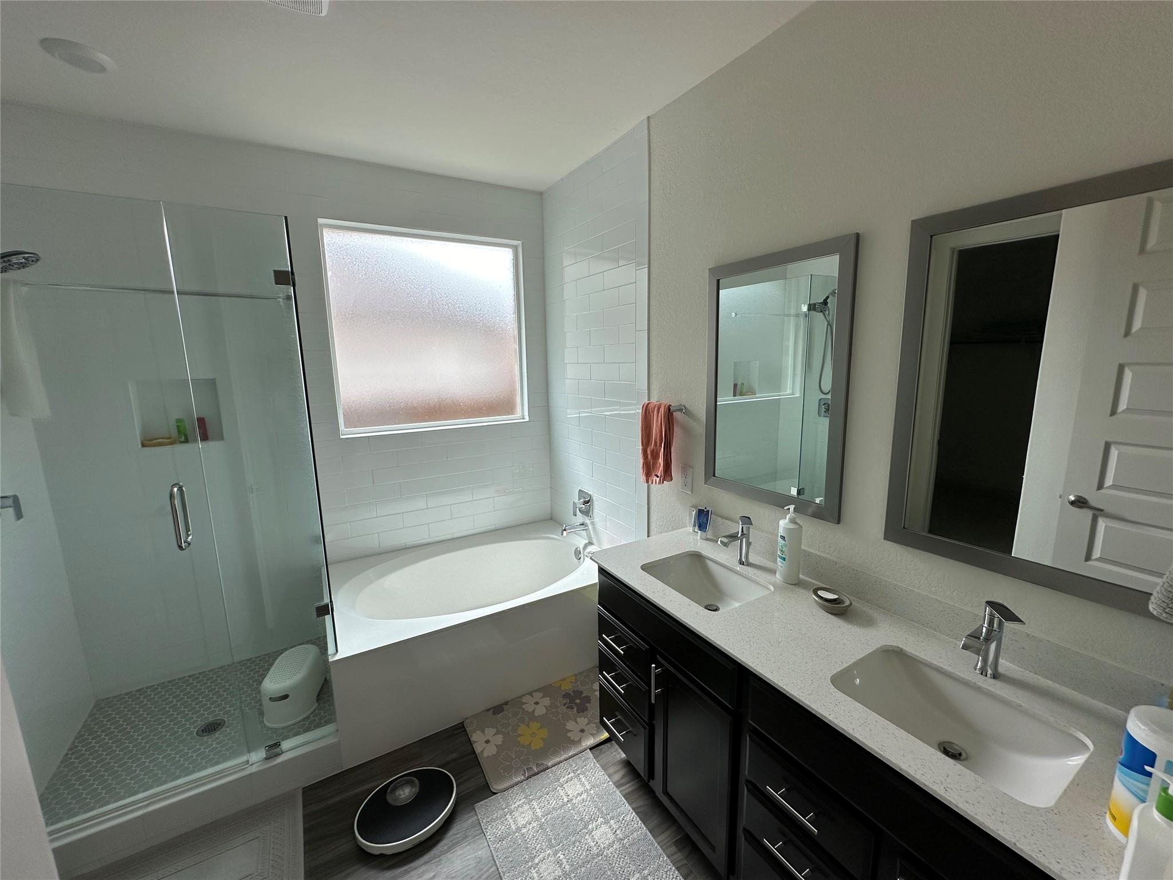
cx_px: 586
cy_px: 440
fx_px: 474
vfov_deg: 85.7
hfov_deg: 102.1
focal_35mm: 14
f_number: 2.2
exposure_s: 1/216
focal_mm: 2.22
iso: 40
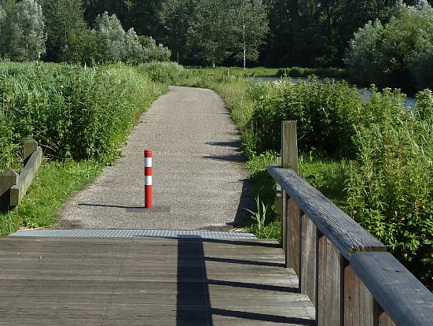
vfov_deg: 18.8
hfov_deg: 24.9
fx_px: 976
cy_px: 98
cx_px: 142
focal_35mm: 78
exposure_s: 1/400
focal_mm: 6.9
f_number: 4
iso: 80
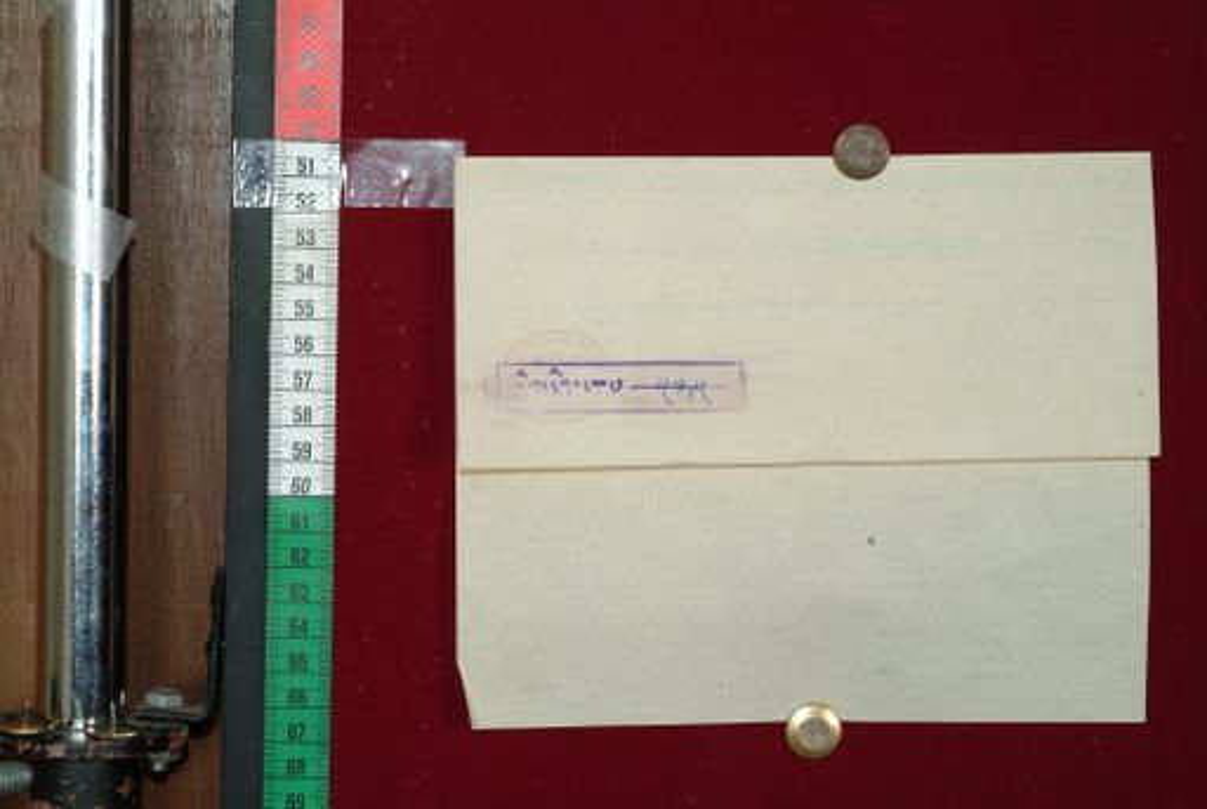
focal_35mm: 88
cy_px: 404
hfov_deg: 23.0
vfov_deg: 15.5
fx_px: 2971
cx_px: 604
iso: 160
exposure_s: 1/20
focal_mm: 59
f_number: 16
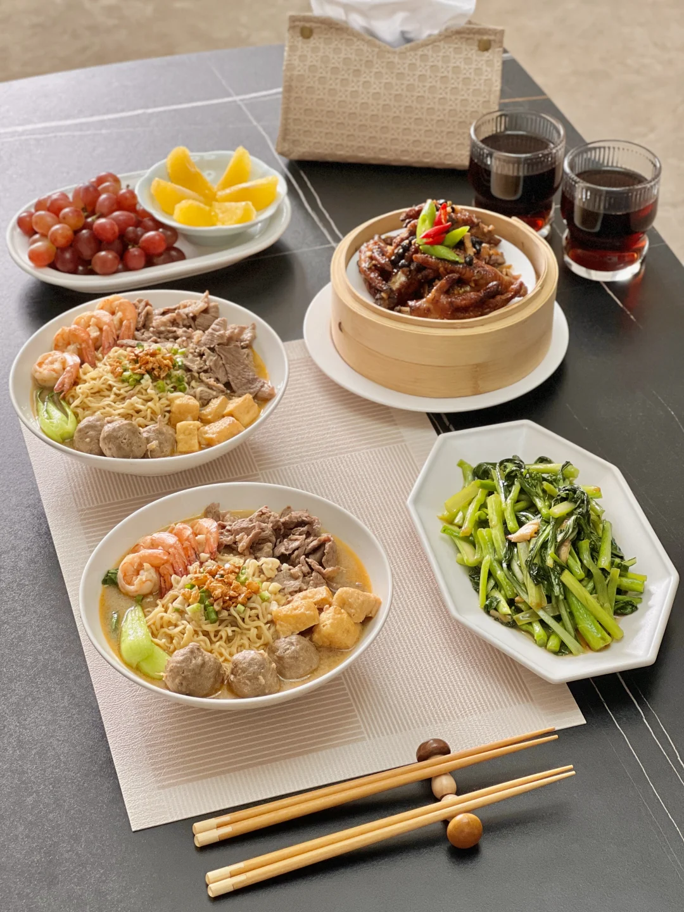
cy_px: 456
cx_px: 342
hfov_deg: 19.1
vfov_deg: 25.3
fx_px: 2029
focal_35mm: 77
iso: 250
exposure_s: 1/121
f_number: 2.8
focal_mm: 9
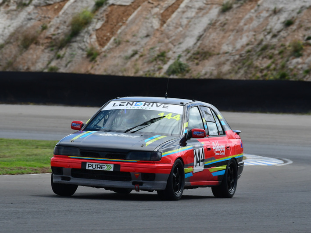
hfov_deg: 3.2
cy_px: 116
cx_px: 158
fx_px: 5558
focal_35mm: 619
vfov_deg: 2.4
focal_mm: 380
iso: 400
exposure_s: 1/640
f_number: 10
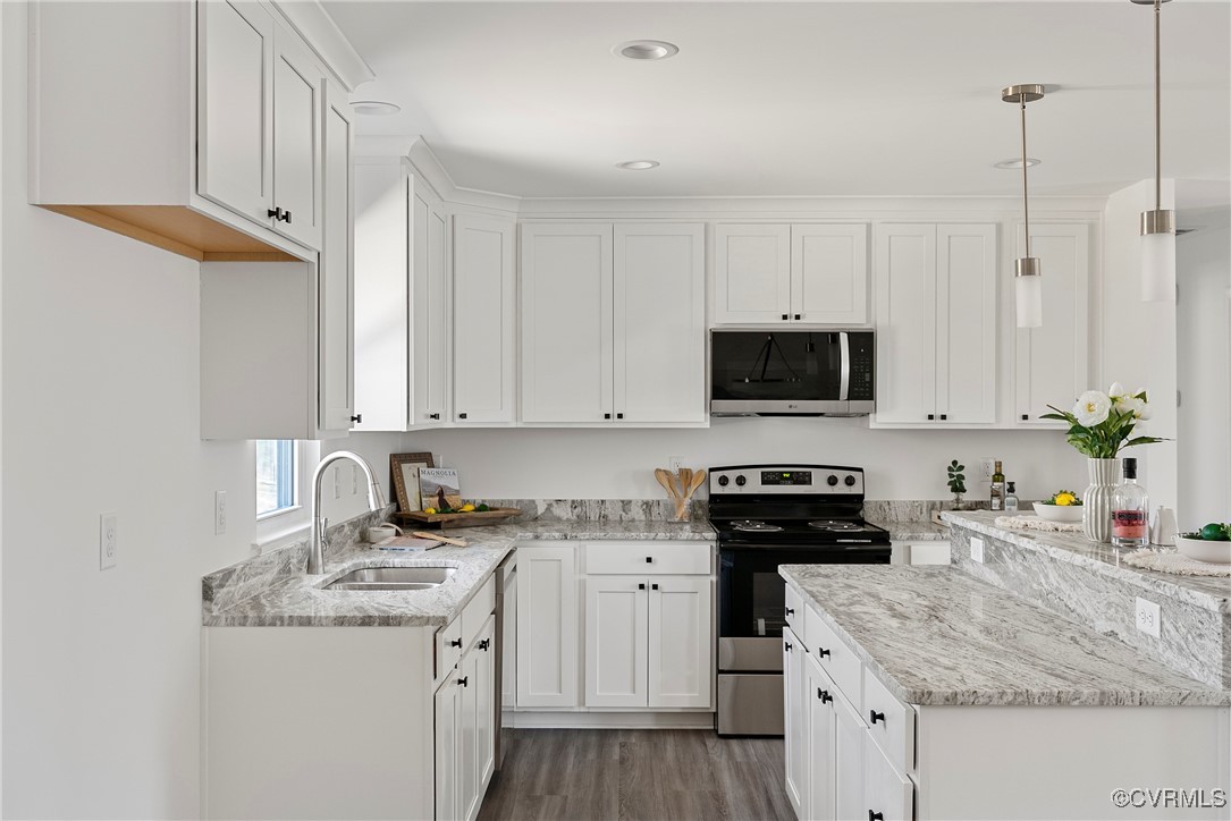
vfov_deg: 37.9
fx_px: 1197
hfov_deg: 54.4
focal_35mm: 35
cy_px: 410
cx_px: 616
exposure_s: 1/3
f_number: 8
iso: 800
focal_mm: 35
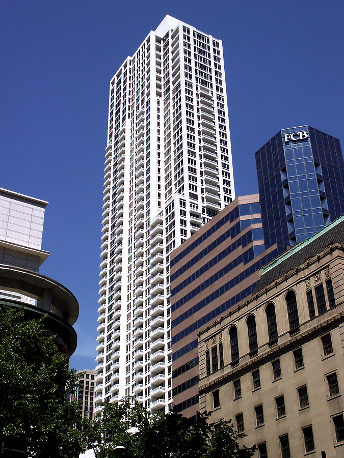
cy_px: 229
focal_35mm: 47
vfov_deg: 40.4
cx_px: 172
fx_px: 623
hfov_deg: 30.9
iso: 64
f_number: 8
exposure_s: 1/500
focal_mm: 9.73
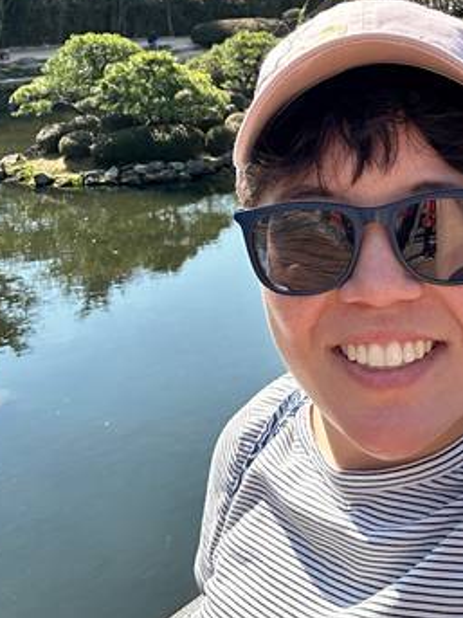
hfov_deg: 25.8
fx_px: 999
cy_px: 175
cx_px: 348
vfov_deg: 33.8
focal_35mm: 56
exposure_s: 1/311
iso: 25
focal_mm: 2.69
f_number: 1.9
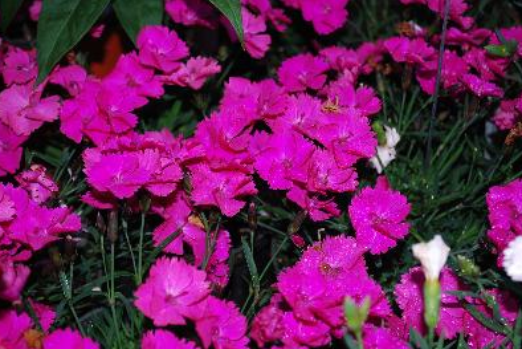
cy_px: 176
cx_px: 261
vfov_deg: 22.3
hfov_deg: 32.9
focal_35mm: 61
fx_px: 885
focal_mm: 40
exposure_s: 1/125
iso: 100
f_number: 5.3
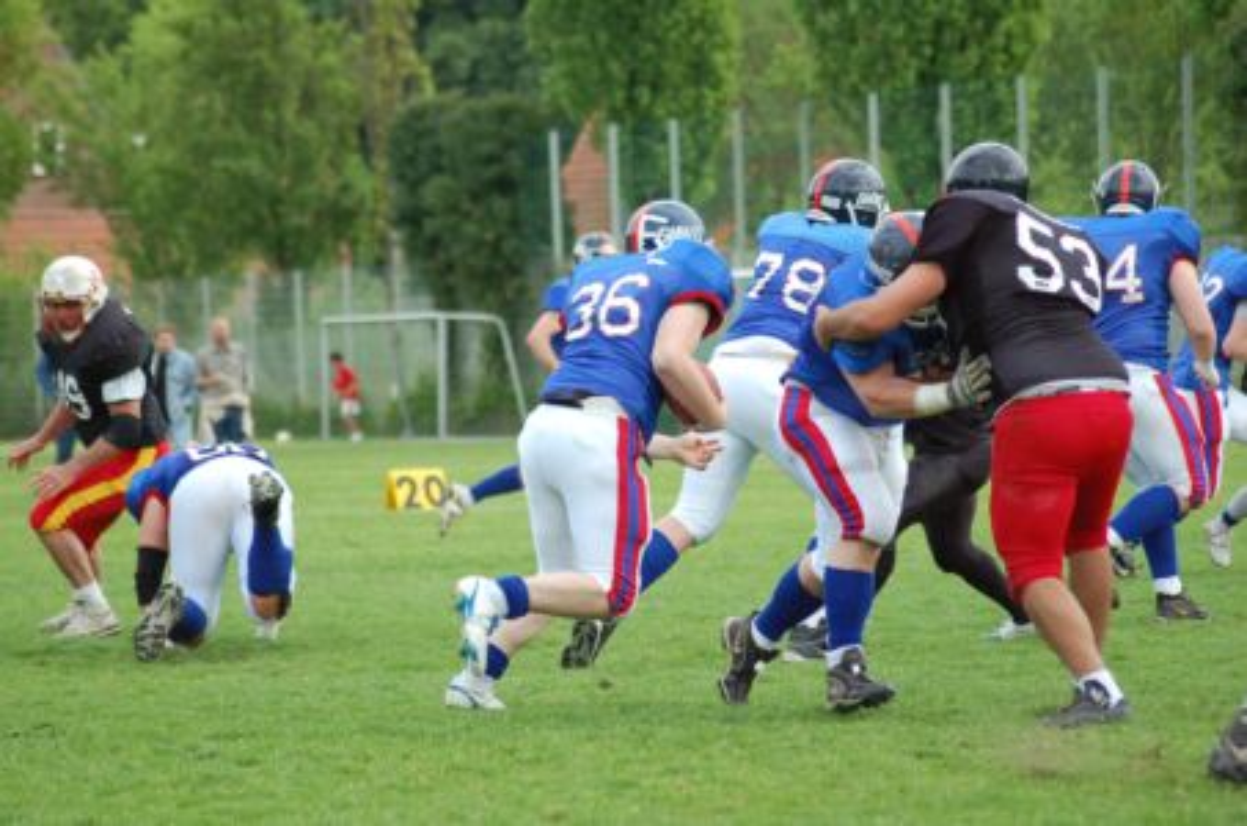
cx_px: 624
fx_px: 7000
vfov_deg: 6.8
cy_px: 413
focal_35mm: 202
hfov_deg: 10.2
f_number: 4.5
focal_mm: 135
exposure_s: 1/500
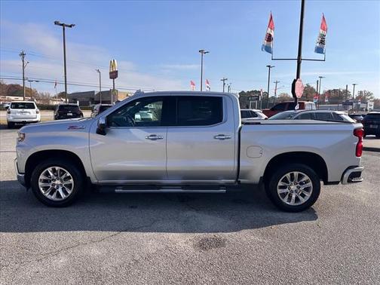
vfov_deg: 56.8
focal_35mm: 24
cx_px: 190
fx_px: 263
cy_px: 142
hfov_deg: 71.6
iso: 80
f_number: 1.78
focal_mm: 6.86
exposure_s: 1/5525
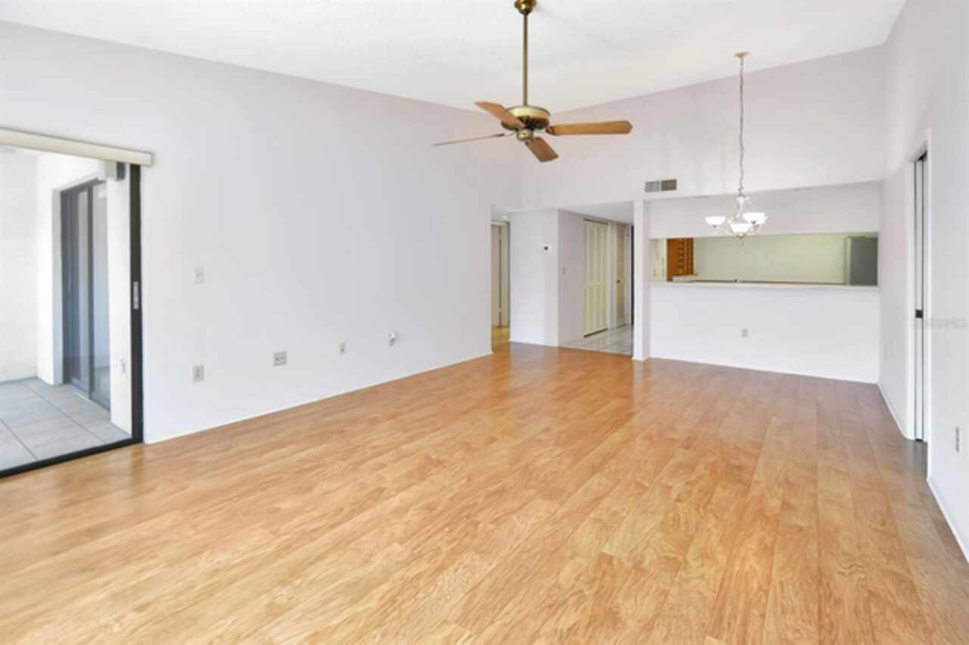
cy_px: 322
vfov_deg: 77.3
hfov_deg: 100.4
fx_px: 404
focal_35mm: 15
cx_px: 484
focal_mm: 10
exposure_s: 1/8
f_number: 3.5
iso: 100
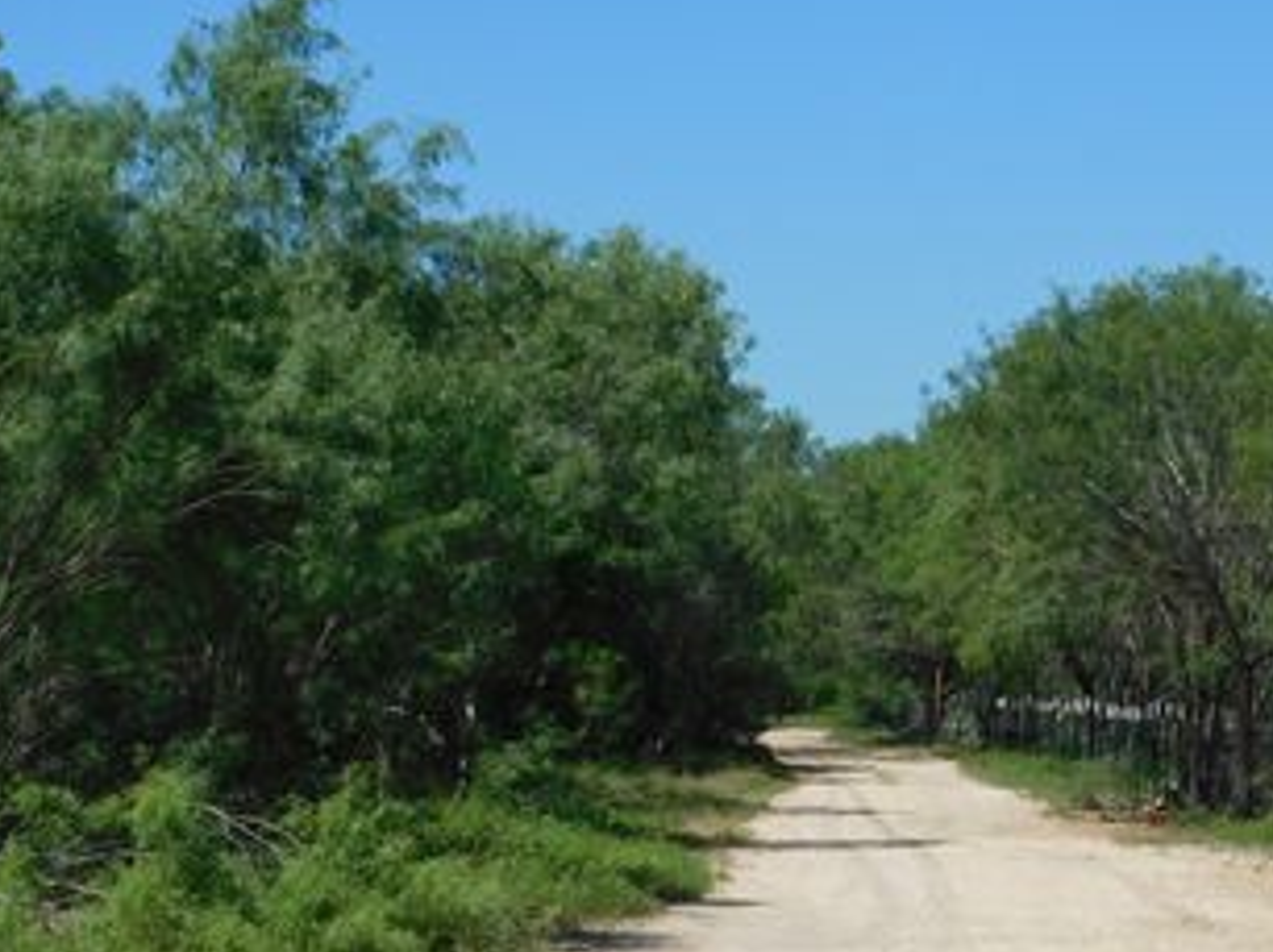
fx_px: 3969
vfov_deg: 13.7
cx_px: 990
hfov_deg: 18.1
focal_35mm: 108
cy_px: 343
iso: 125
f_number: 4.2
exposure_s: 1/1250
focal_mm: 11.7
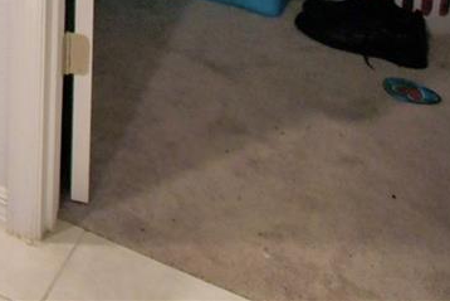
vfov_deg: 14.9
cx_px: -298
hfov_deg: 22.2
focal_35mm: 67
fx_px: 838
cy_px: -369
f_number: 4.5
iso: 400
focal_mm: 10
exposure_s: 1/50
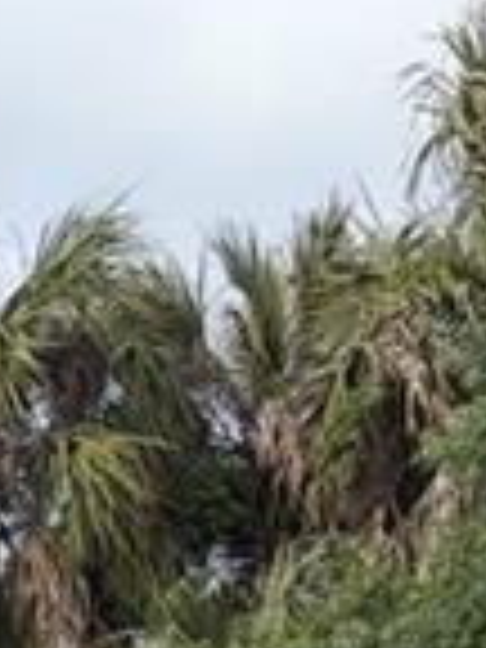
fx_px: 2602
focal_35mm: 139
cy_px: 1606
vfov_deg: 11.5
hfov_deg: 9.7
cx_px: -576
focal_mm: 5.96
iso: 50
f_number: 1.6
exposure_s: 1/1196
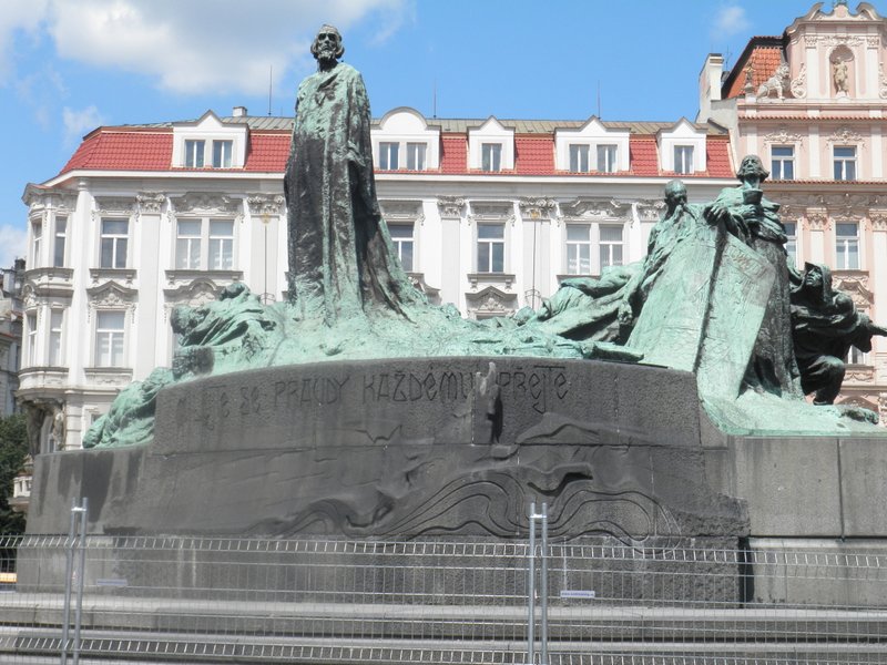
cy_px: 332
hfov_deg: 32.7
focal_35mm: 59
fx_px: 1512
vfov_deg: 24.8
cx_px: 444
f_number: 11.8
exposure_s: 1/80
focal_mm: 10.4
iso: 80
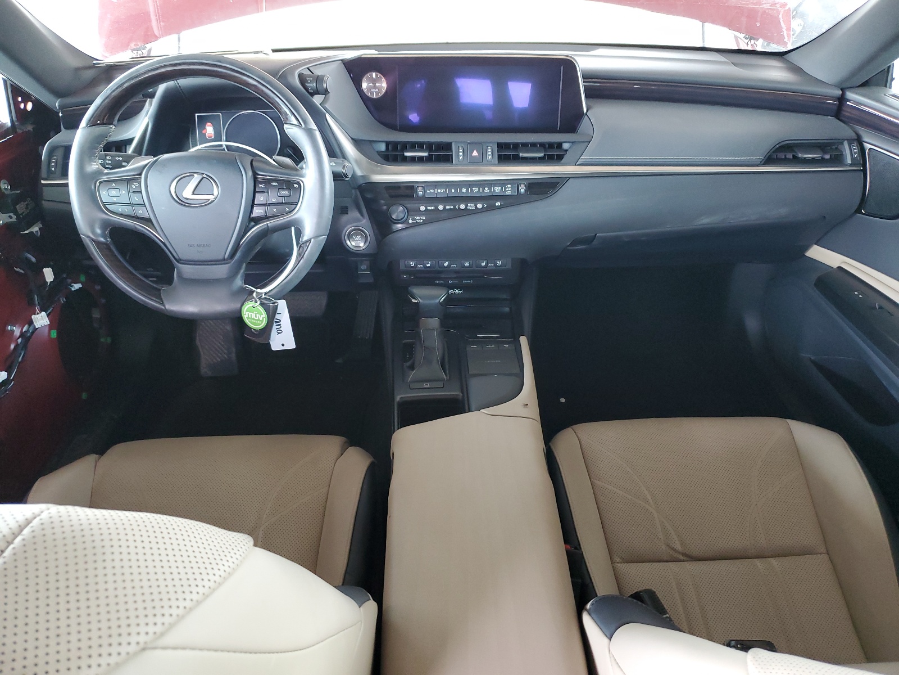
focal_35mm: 26
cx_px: 450
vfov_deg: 53.1
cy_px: 338
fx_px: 675
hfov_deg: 67.3
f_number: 1.5
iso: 220
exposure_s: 1/50
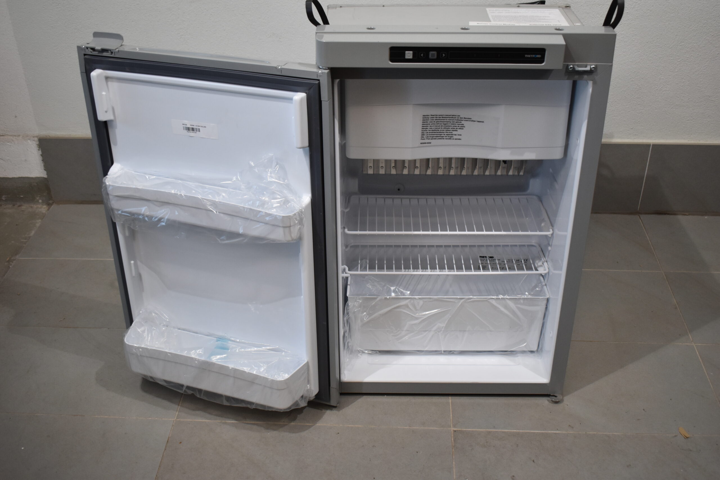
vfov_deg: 33.0
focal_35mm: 40
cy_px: 240
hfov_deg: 47.9
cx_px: 360
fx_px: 810
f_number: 4
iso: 800
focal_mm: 27
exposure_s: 1/250
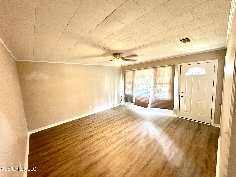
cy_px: 88
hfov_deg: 102.1
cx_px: 118
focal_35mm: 14
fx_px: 95
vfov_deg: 85.7
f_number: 2.2
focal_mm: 2.22
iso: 500
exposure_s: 1/60
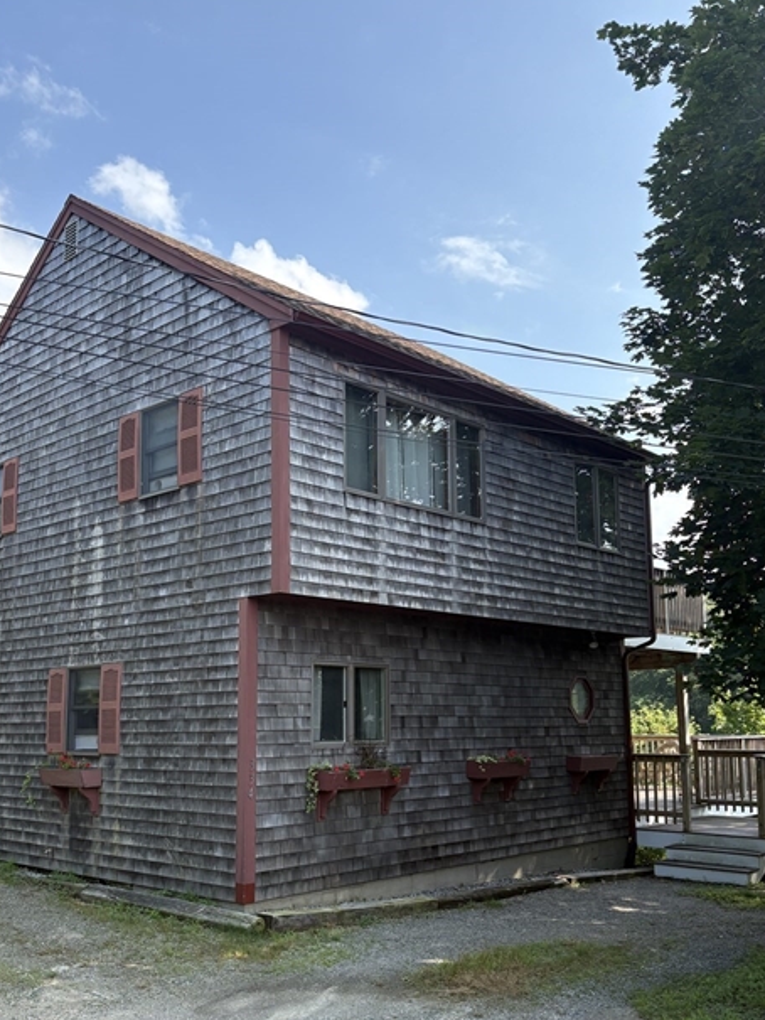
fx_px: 972
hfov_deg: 42.9
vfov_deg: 54.9
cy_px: 612
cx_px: 342
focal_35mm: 33
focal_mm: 5.96
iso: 50
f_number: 1.6
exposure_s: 1/1517
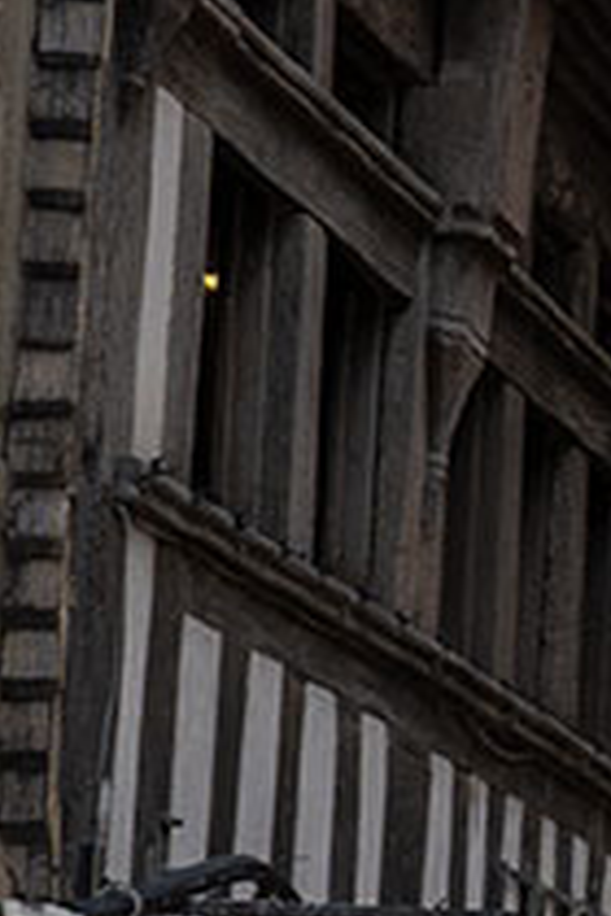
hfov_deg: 4.9
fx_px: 6849
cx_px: 1672
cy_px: 506
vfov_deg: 7.7
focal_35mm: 269
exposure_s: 1/640
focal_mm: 26.1
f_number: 5.6
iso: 100
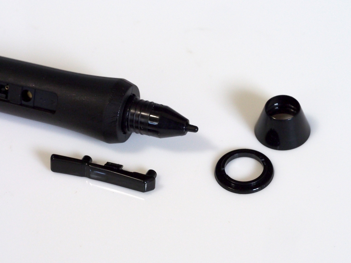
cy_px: 132
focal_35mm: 120
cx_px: 176
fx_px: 1217
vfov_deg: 12.3
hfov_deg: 16.4
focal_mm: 60
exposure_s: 1/20
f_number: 8
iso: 1600
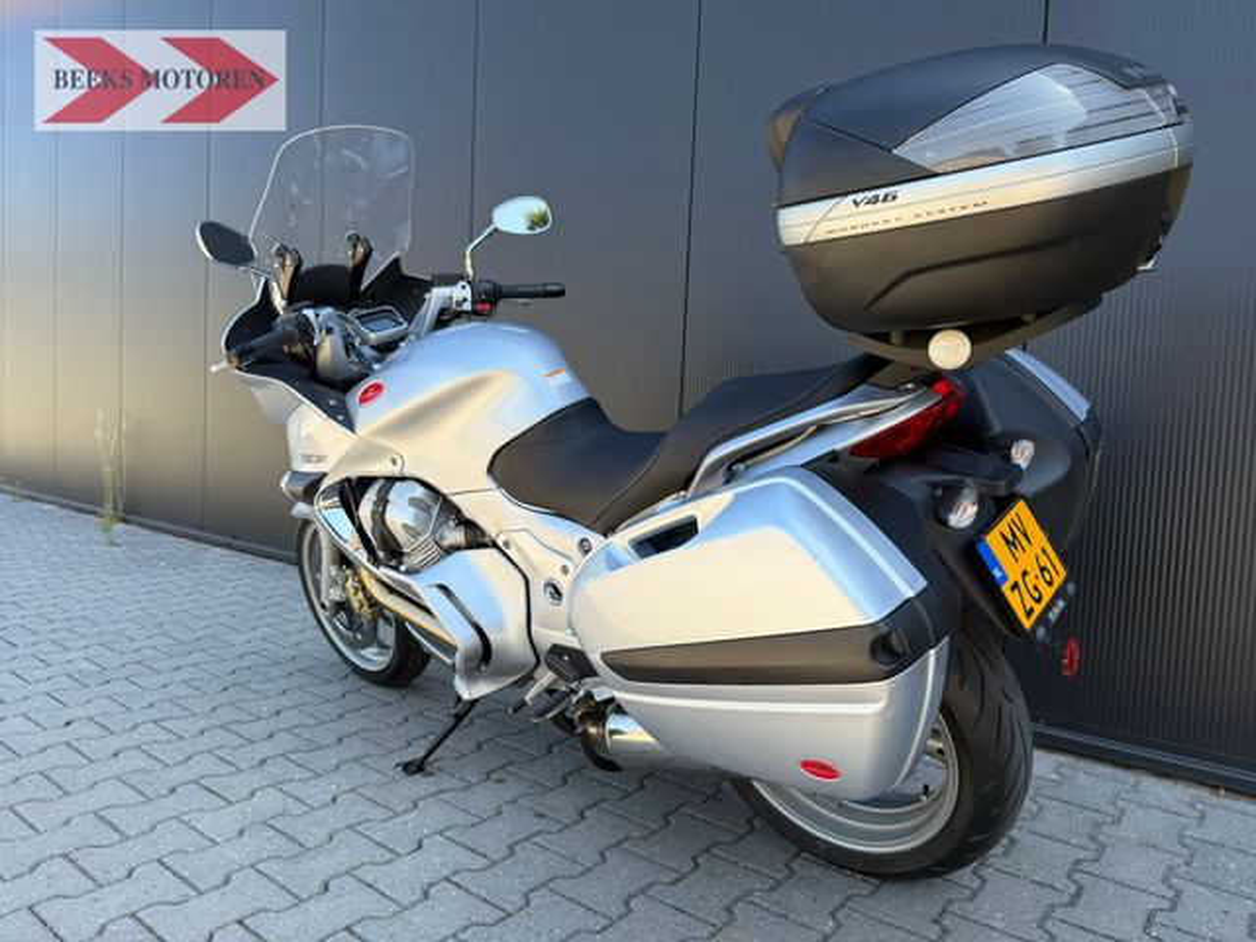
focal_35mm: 24
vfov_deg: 56.8
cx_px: 628
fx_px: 871
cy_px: 471
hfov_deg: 71.6
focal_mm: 6.76
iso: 80
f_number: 1.78
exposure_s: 1/602
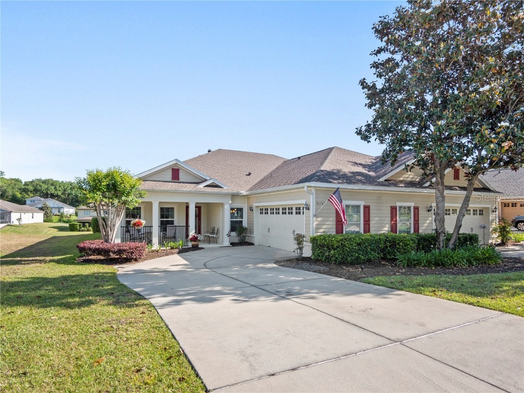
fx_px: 303
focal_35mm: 20
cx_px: 262
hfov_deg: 81.7
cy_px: 196
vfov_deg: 66.0
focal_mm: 10
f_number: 8
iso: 200
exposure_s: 1/400
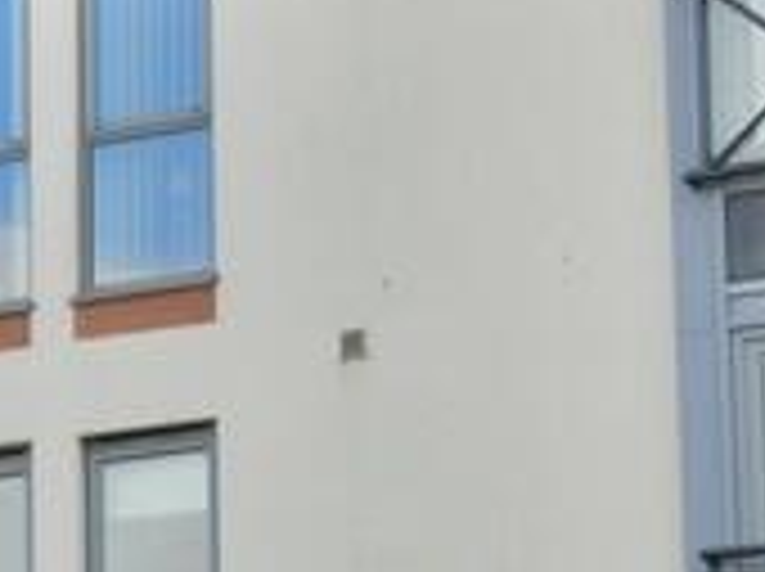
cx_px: -230
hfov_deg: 11.1
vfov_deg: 8.4
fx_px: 3840
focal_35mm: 174
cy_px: 642
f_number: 5.6
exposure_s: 1/320
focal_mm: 20
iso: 320
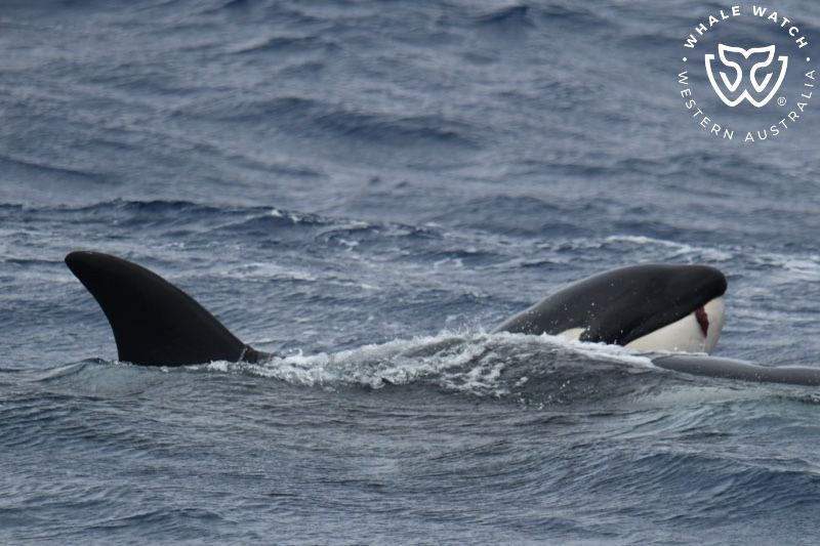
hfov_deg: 4.9
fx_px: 9564
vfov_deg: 3.3
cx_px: 410
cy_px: 273
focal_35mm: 420
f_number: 6
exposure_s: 1/8000
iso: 1000
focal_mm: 420
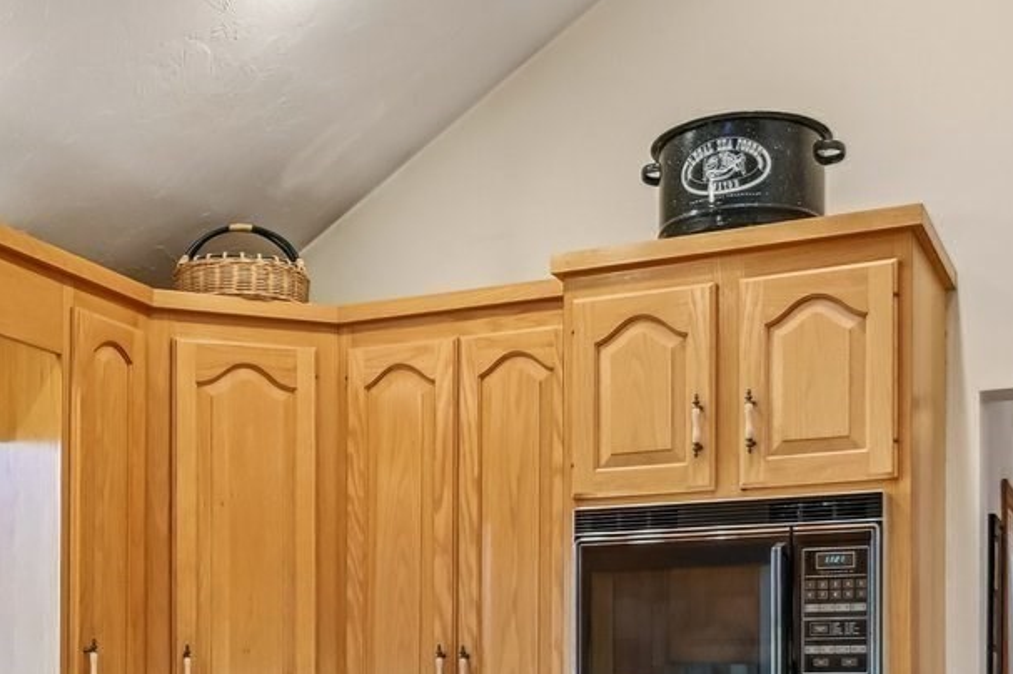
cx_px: 424
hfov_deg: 36.8
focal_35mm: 54
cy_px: 712
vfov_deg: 23.7
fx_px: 1519
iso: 400
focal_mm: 16
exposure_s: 1/25
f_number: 8
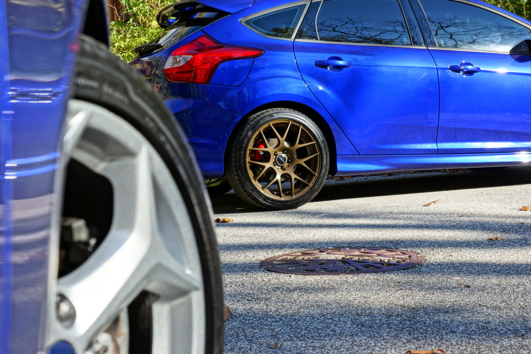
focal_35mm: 54
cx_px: 267
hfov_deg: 37.2
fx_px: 789
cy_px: 174
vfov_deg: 25.3
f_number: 5.6
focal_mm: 35
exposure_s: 1/125
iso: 100
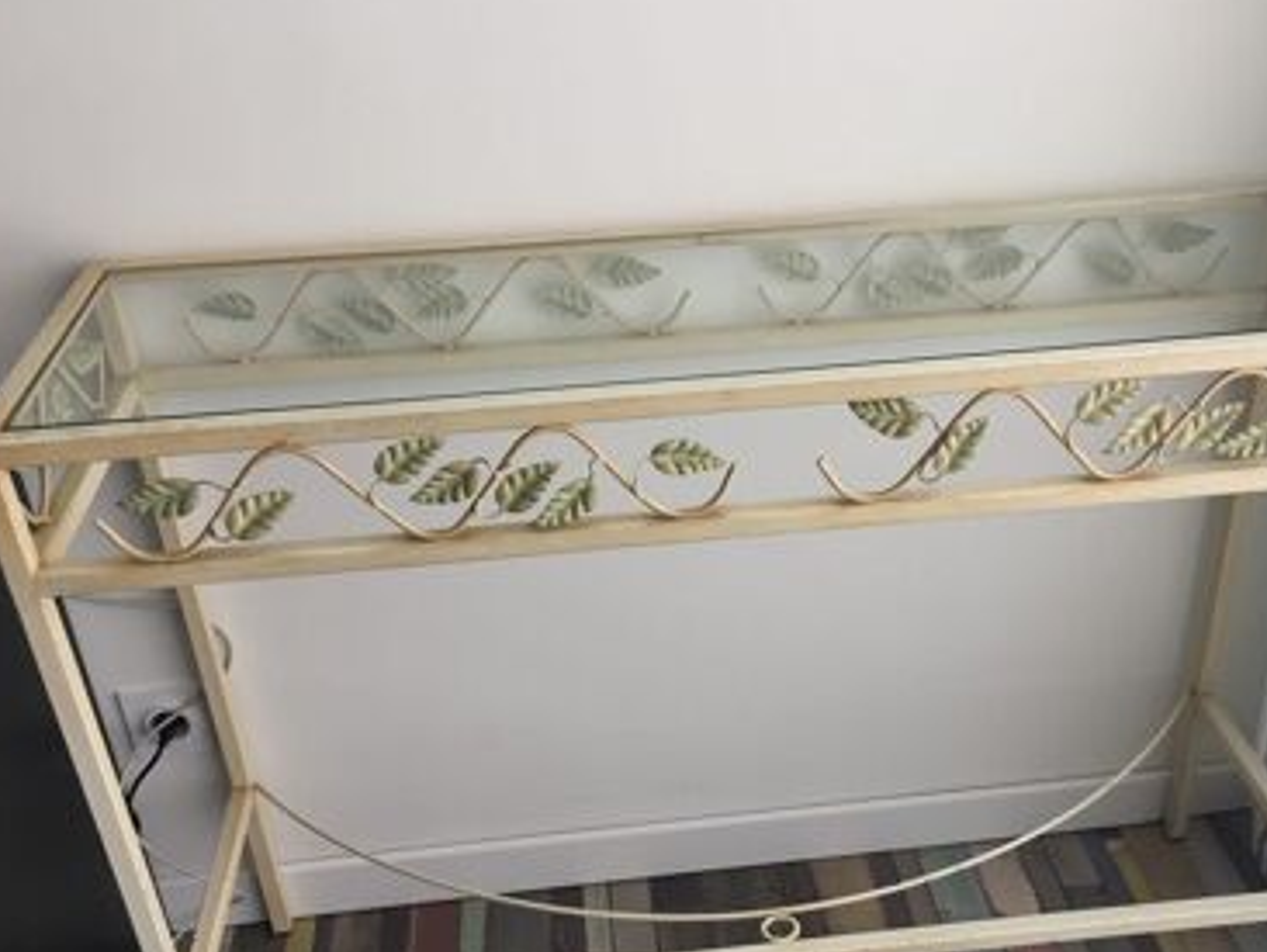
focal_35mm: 38
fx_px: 1392
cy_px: 599
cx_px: 730
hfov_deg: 48.8
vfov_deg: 37.5
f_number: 2.2
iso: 32
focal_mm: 4.15
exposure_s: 1/33
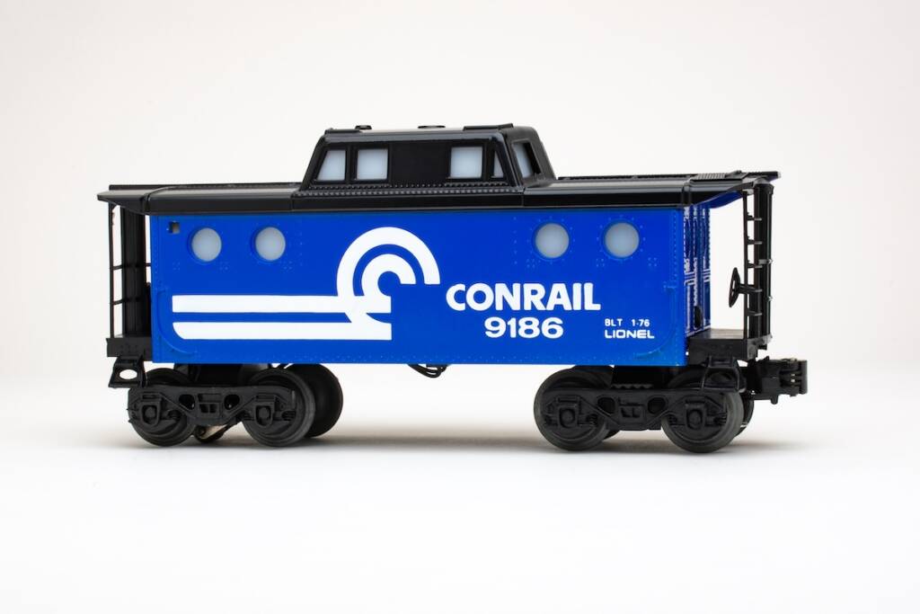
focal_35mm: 63
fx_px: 1610
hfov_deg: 31.9
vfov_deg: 21.6
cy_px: 307
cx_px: 460
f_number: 25
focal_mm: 42
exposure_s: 1/125
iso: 100
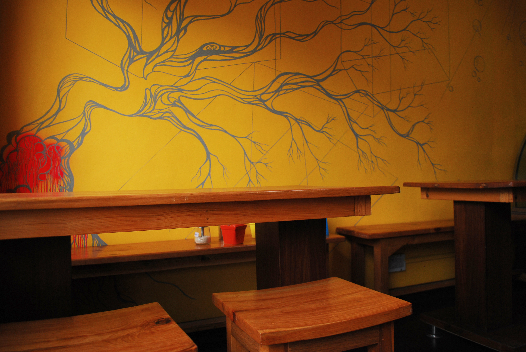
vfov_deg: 25.8
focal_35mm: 52
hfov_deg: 37.8
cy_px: 176
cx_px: 263
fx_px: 768
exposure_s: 1/30
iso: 400
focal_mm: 35
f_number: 5.6
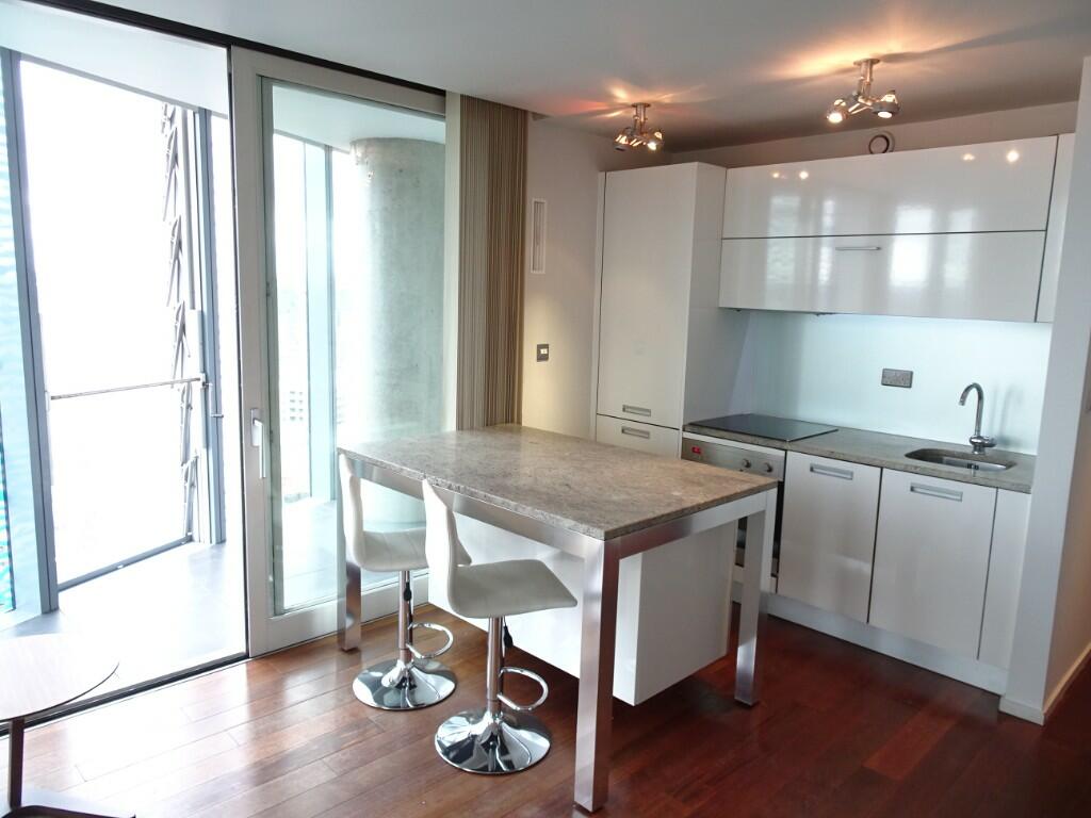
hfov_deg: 71.6
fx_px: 756
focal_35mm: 24
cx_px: 546
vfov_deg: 56.8
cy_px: 409
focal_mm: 4.1
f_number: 3.5
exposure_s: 1/30
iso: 200
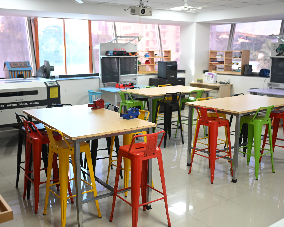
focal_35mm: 40
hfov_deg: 45.8
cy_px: 115
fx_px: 336
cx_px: 137
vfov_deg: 37.3
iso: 1000
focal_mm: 35
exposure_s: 1/160
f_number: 3.2
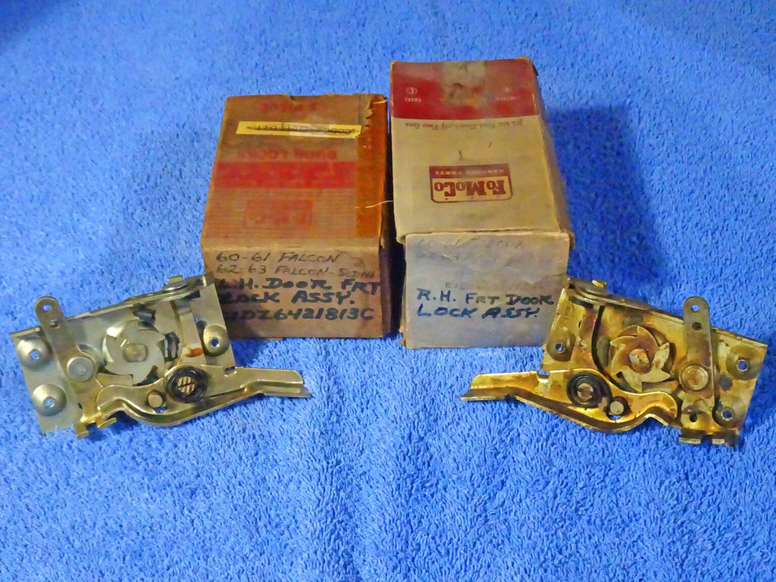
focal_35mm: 52
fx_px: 1166
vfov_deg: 28.0
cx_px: 388
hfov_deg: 36.8
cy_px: 291
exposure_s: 1/60
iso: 2500
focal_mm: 8.84
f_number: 4.5
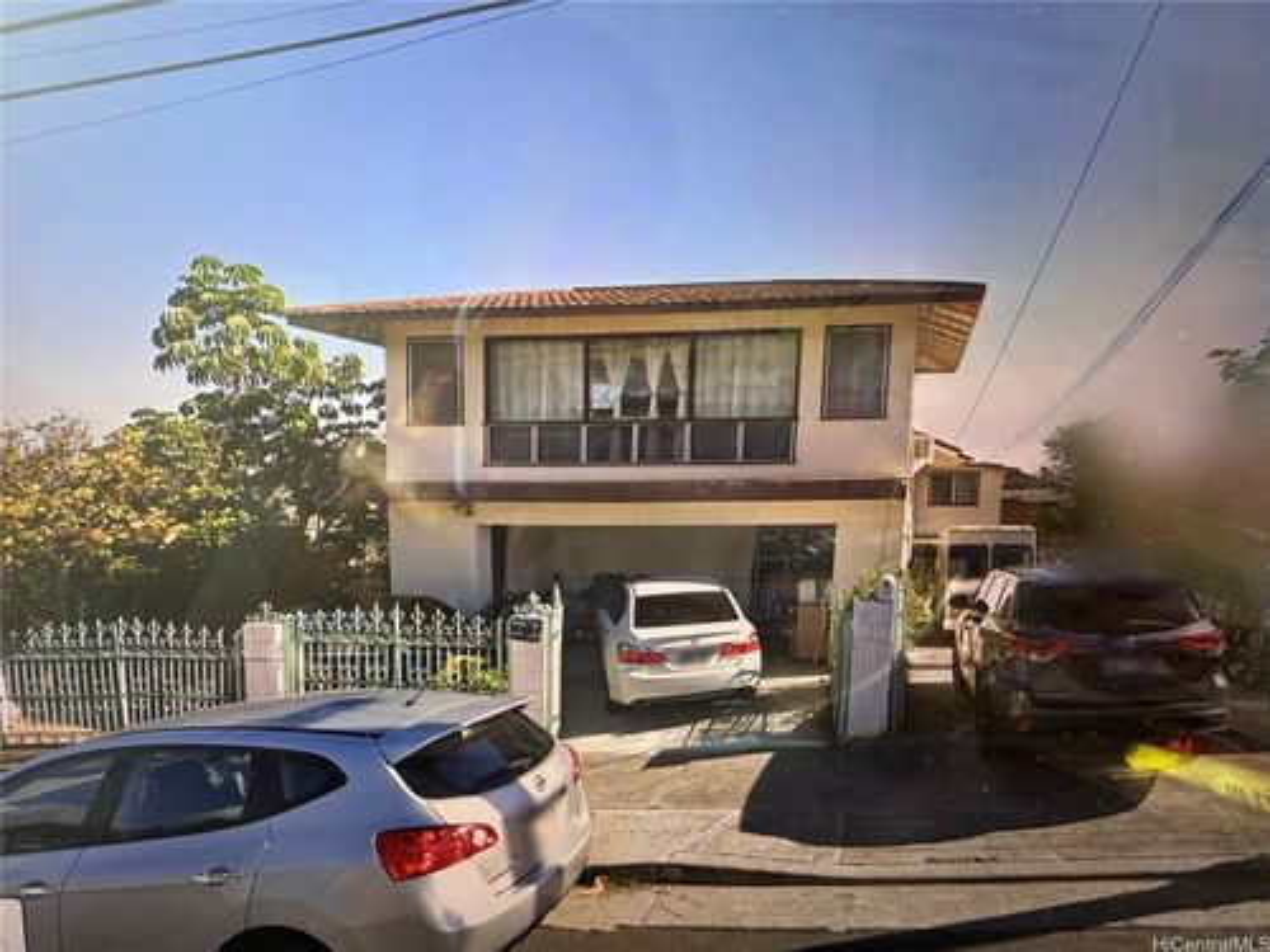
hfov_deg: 69.4
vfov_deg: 54.9
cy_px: 476
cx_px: 635
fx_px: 917
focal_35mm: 25
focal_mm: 2.22
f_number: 2.2
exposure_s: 1/99
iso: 125
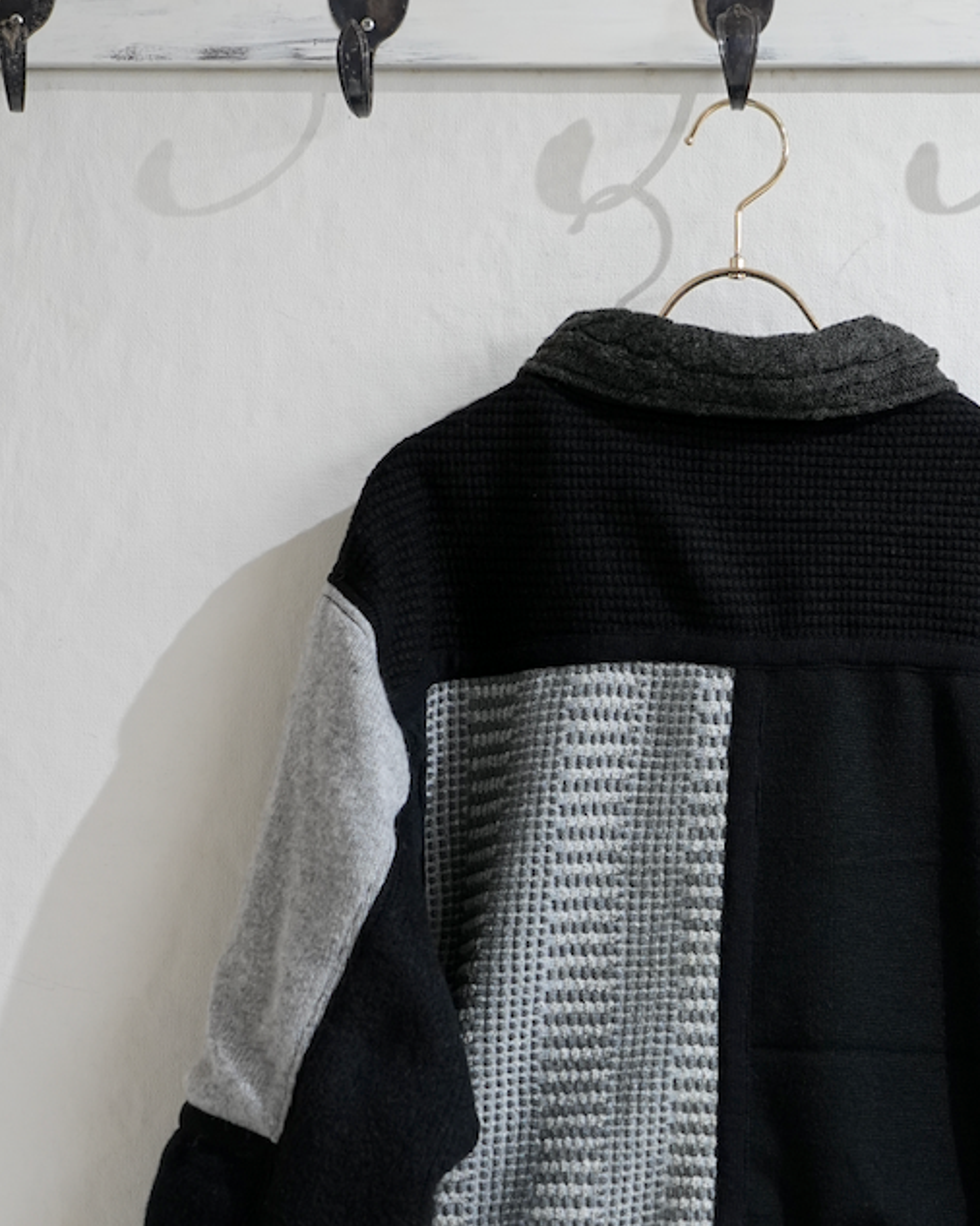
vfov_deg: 17.1
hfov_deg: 13.7
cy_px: 817
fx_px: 4063
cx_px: 746
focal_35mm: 112
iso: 1000
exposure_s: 1/50
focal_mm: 59
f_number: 4.5
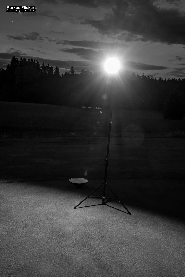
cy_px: 138
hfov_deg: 45.7
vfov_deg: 64.6
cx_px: 92
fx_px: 220
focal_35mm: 28
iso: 800
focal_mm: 19
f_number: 8
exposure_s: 1/125
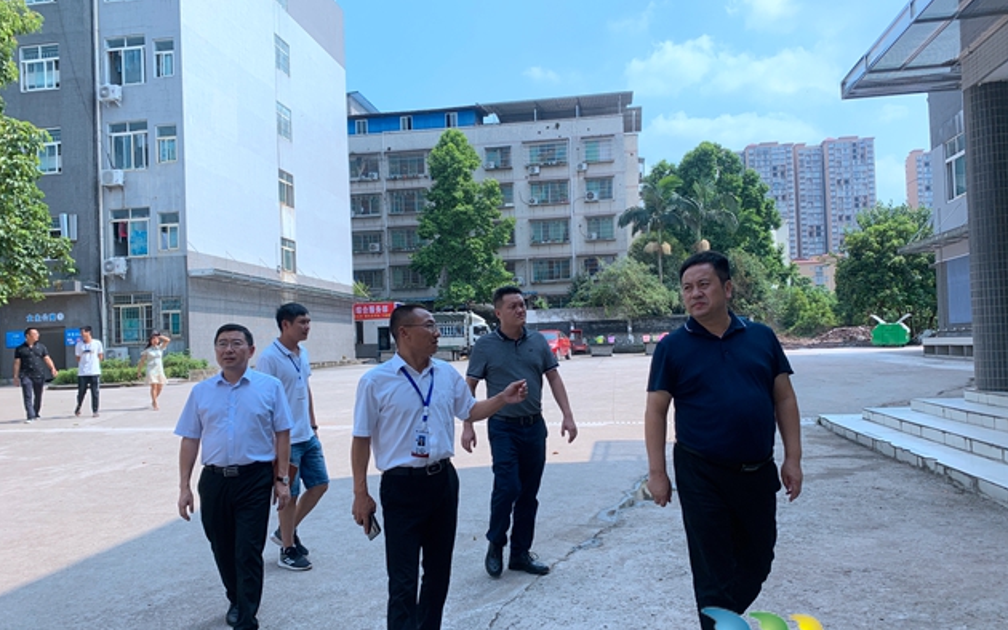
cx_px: 502
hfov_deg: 66.5
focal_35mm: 28
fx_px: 769
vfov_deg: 44.5
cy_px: 345
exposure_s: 1/1299
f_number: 1.8
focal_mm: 4.25
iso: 25
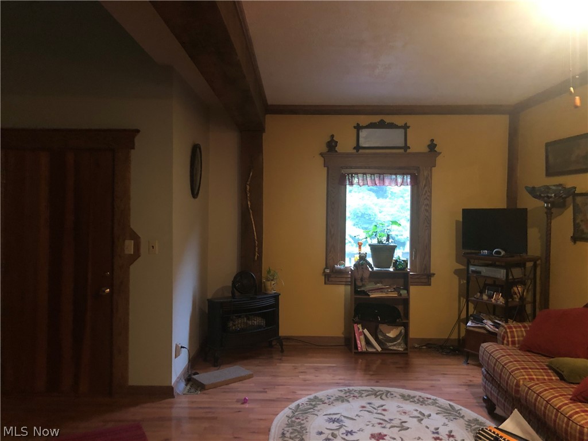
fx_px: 476
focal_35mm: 28
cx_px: 294
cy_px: 220
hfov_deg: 63.4
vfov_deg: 49.7
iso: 100
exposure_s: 1/4
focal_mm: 3.99
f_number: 1.8
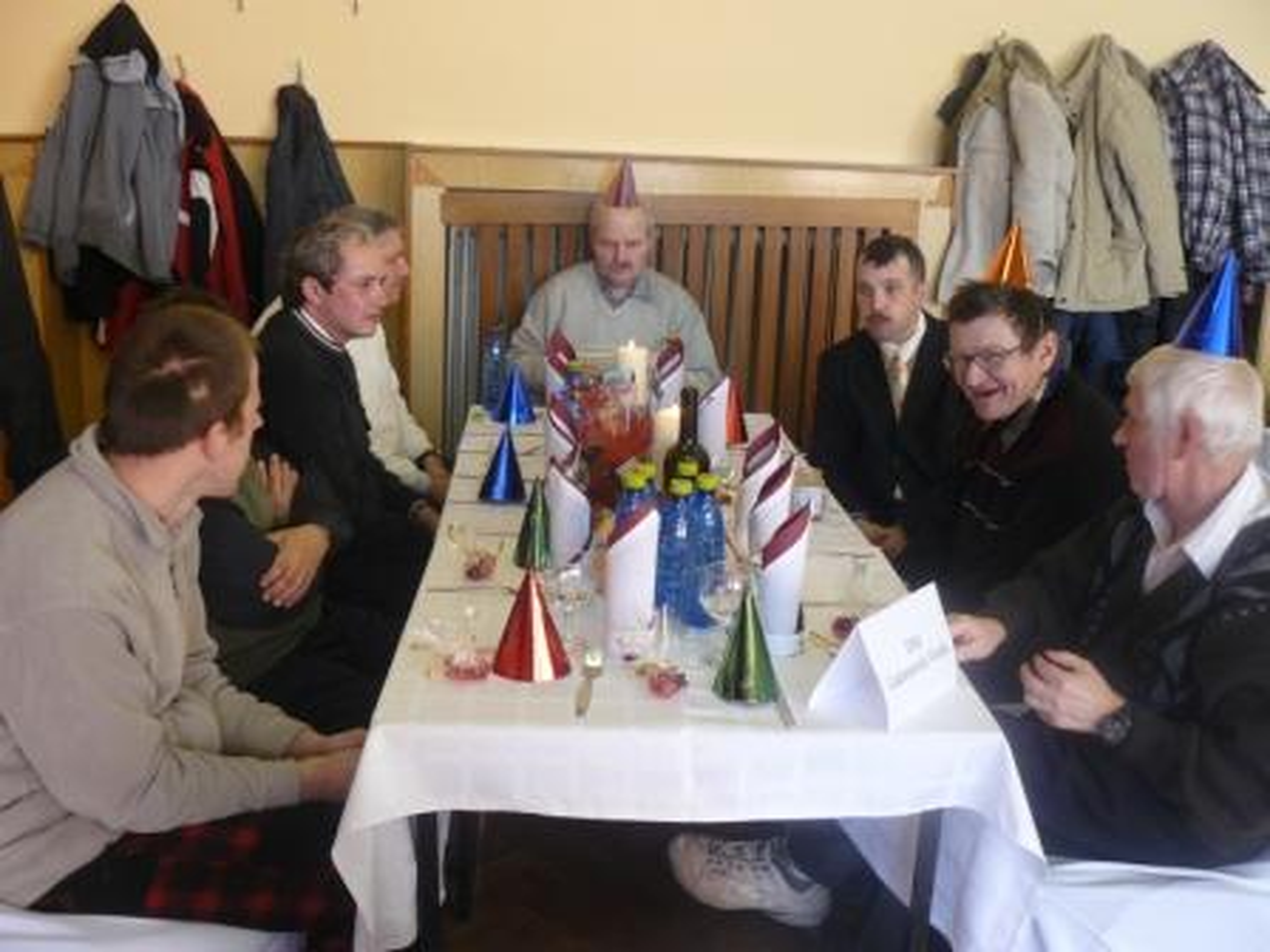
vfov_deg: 39.7
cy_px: 476
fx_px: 1321
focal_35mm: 36
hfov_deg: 51.4
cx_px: 635
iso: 125
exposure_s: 1/30
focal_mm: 6
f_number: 2.8
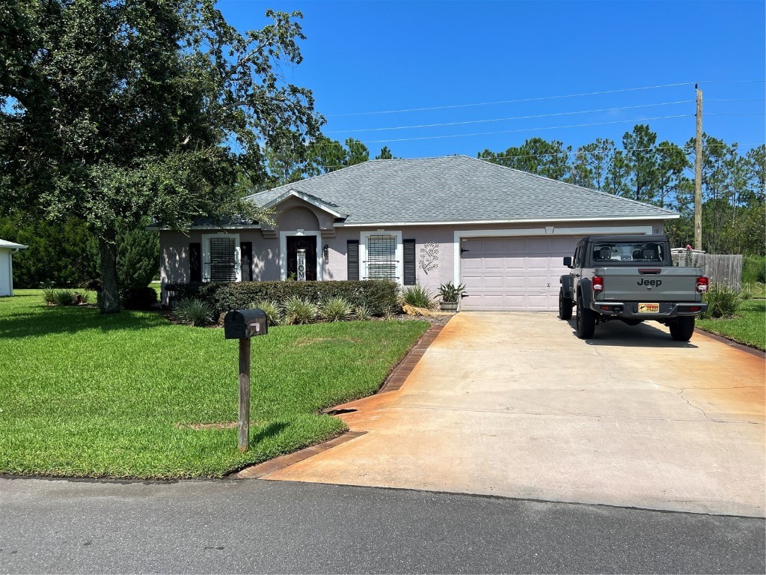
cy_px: 288
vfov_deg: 53.1
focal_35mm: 26
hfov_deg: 67.3
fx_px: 575
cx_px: 383
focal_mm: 5.7
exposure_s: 1/5882
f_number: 1.5
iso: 50
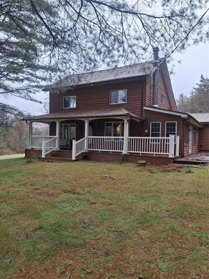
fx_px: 201
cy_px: 140
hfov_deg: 54.9
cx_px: 104
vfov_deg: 69.4
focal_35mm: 25
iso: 32
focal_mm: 4.69
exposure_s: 1/439
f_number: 1.8
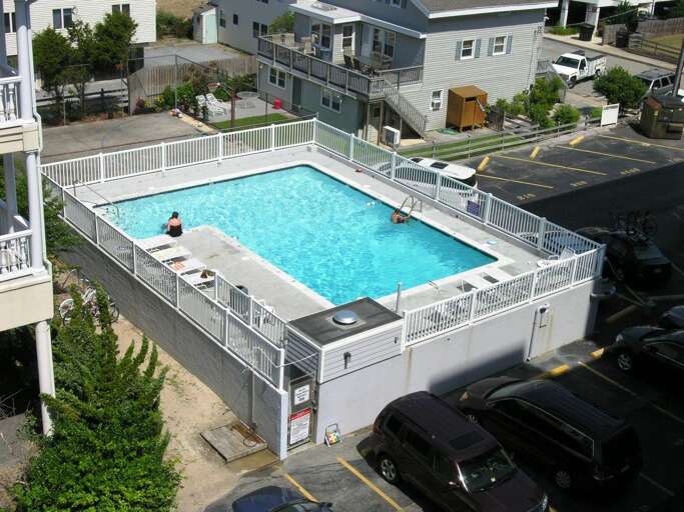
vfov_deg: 30.3
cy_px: 256
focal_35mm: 48
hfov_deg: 39.7
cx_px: 342
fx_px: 948
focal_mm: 12.3
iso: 50
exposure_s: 1/249
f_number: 7
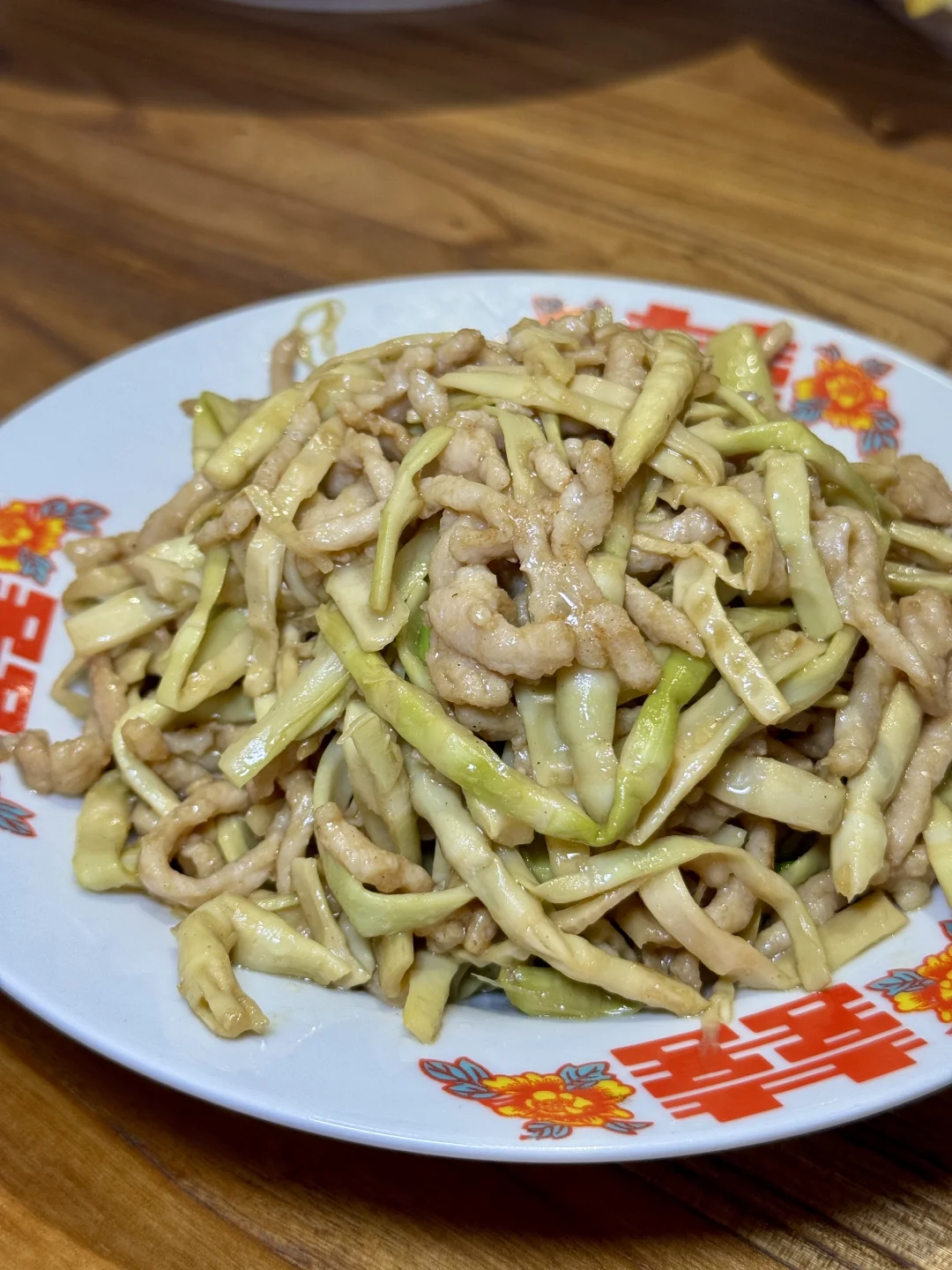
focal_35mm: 48
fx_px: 1760
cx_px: 476
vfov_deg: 39.7
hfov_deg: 30.3
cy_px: 635
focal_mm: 6.76
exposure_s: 1/120
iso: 80
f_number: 1.78
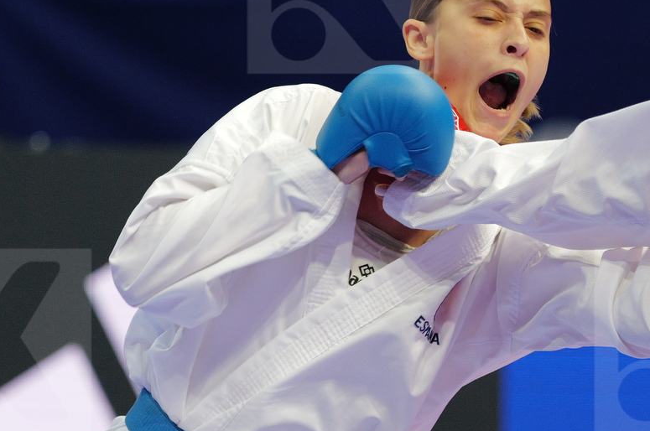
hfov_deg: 3.9
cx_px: 343
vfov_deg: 2.6
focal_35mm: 529
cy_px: 342
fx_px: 9536
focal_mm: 164
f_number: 2.8
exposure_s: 1/1000
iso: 2000
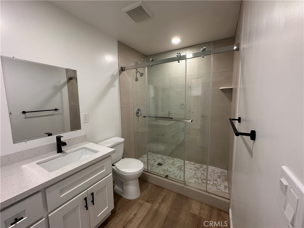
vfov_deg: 85.7
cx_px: 152
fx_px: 123
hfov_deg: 102.1
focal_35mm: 14
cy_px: 114
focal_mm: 2.22
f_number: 2.2
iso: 250
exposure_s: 1/120
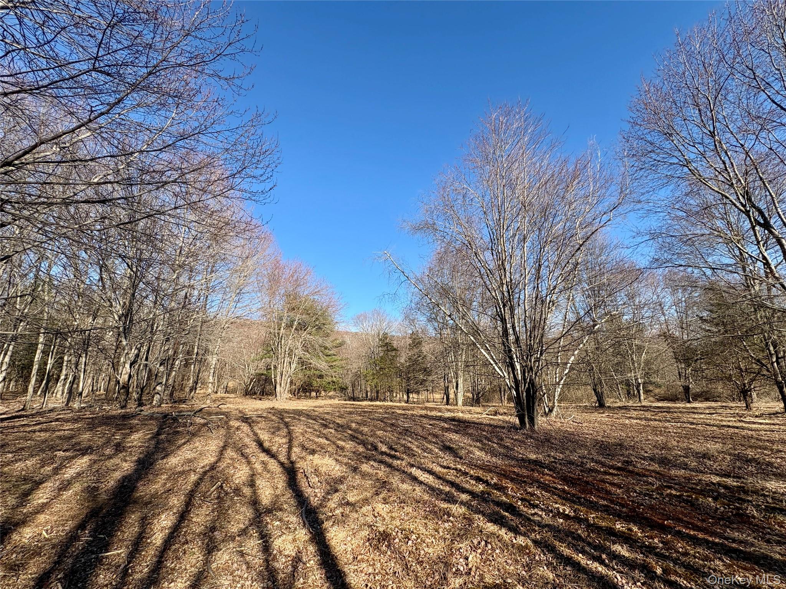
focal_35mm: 14
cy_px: 294
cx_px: 393
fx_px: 318
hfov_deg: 102.1
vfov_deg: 85.7
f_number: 2.2
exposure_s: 1/1178
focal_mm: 2.22
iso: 50
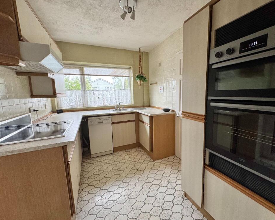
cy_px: 110
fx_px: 122
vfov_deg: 84.0
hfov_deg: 96.7
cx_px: 144
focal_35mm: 15
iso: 200
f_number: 2.2
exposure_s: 1/50
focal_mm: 2.22
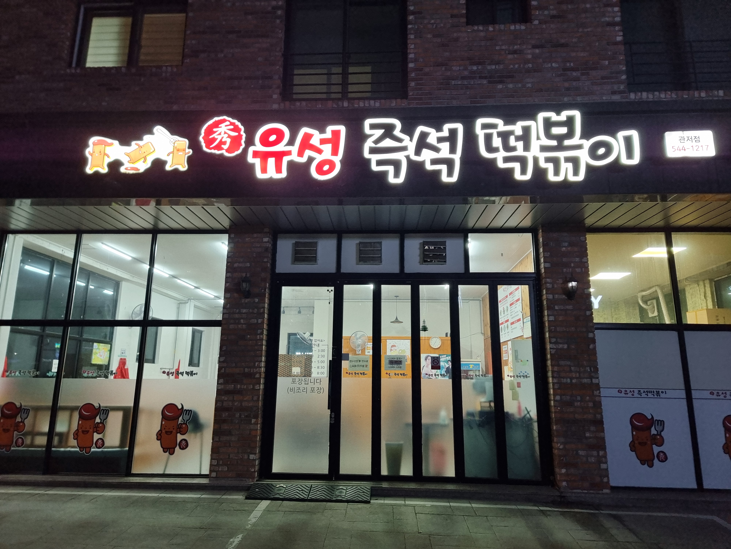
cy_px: 274
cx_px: 366
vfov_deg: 56.8
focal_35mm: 24
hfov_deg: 71.6
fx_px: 507
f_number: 1.8
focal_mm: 6.7
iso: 250
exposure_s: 1/40
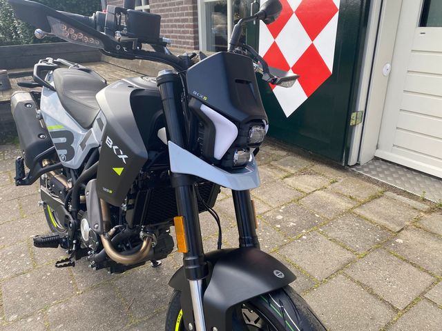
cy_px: 166
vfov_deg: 53.1
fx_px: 332
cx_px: 221
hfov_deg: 67.3
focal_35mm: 26
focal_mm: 4.25
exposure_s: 1/384
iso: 32
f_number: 1.8
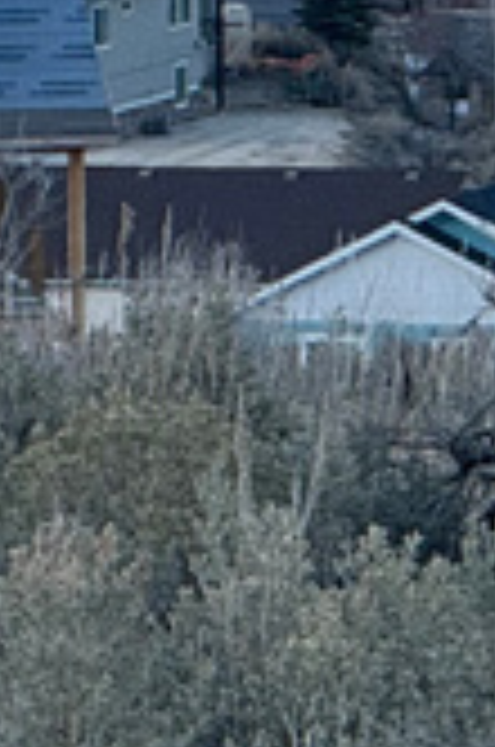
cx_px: 320
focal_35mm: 772
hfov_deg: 1.8
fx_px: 15988
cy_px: -662
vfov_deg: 2.7
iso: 50
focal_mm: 15.66
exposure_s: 1/470
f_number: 2.8
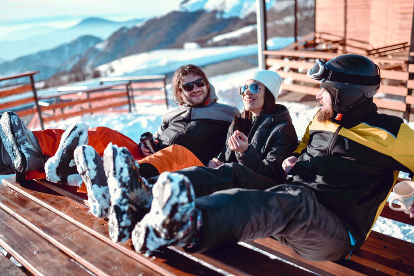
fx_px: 403
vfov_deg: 37.9
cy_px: 138
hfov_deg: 54.4
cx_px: 207
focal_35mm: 35
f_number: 1.8
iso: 64
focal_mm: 35
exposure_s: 1/2000
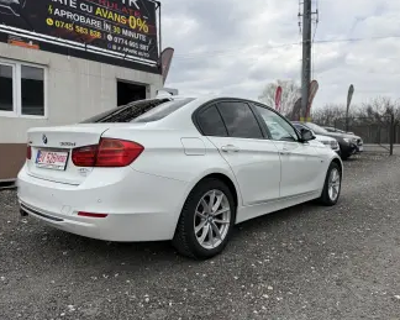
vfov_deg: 54.9
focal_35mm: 26
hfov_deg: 66.0
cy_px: 156
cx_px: 189
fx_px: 308
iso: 80
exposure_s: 1/2703
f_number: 1.78
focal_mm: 6.76
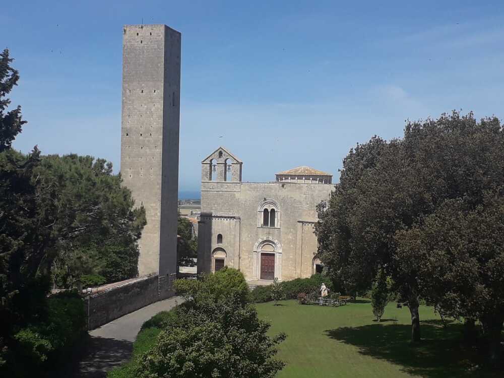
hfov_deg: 65.3
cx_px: 252
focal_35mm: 27
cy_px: 189
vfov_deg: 51.4
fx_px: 393
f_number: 1.9
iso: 40
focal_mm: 3.6
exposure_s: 1/2660
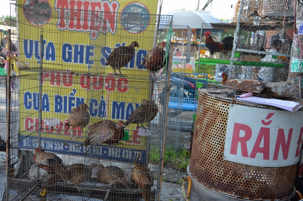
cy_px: 100
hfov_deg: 53.2
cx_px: 152
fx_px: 302
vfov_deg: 36.7
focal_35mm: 36
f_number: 8
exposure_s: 1/250
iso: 800
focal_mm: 24
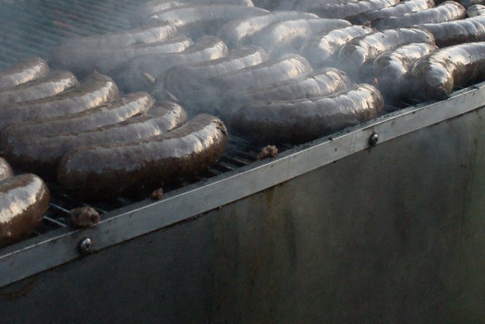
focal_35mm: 87
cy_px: 58
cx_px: 190
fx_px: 1171
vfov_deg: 15.7
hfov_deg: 23.4
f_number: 10
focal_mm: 35
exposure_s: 1/400
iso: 1600
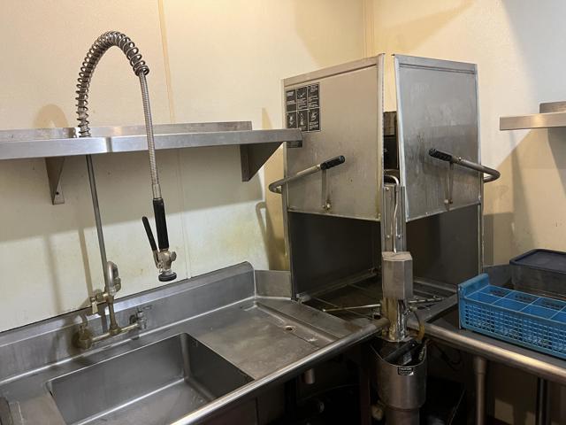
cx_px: 283
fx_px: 425
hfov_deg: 67.3
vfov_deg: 53.1
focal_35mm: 26
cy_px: 212
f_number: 1.6
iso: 400
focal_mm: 5.1
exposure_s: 1/60
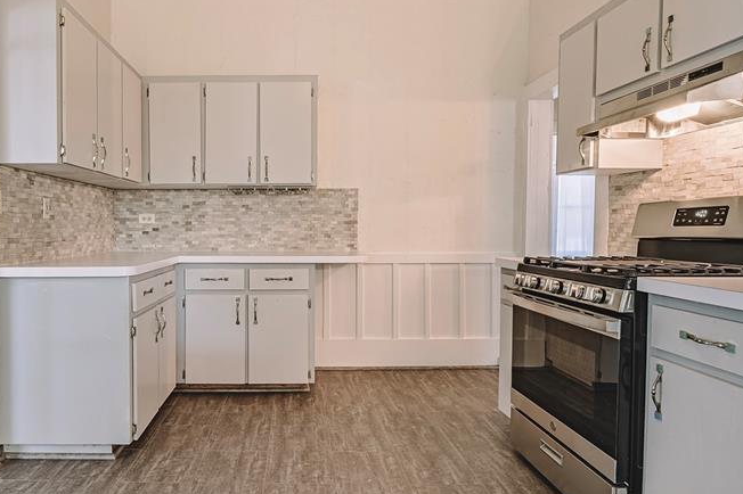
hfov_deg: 77.6
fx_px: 454
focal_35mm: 22
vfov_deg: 56.4
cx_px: 293
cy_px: 183
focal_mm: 9
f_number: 8
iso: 160
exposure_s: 1/6
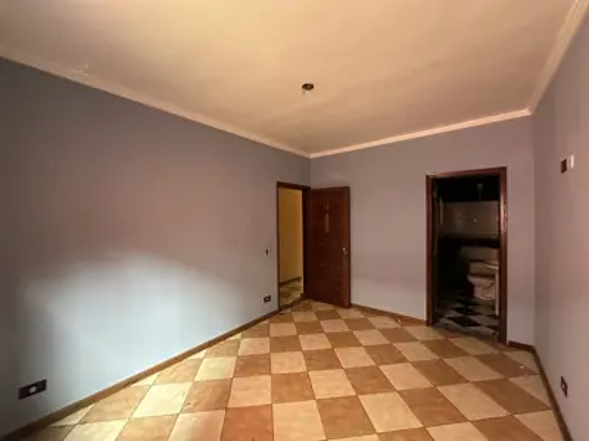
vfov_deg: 85.7
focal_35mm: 14
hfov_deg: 102.1
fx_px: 238
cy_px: 220
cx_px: 294
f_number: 2.2
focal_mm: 2.22
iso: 1250
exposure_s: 1/60
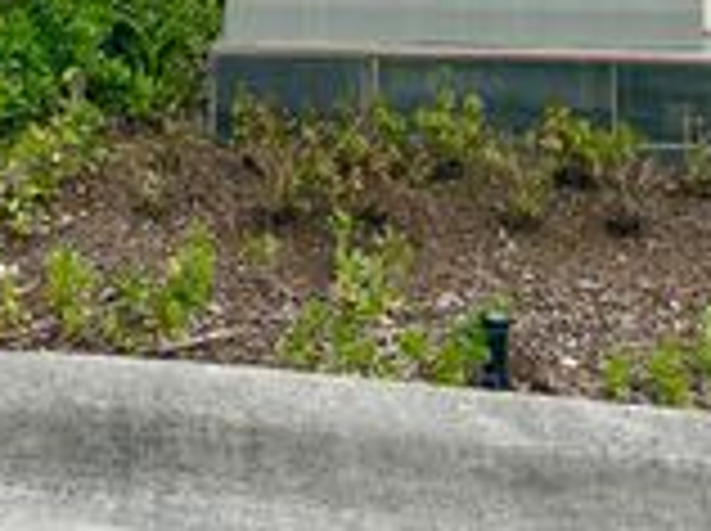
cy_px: -308
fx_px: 1559
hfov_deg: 25.7
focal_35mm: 76
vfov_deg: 17.1
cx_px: 338
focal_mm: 6.86
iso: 80
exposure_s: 1/5263
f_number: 1.78
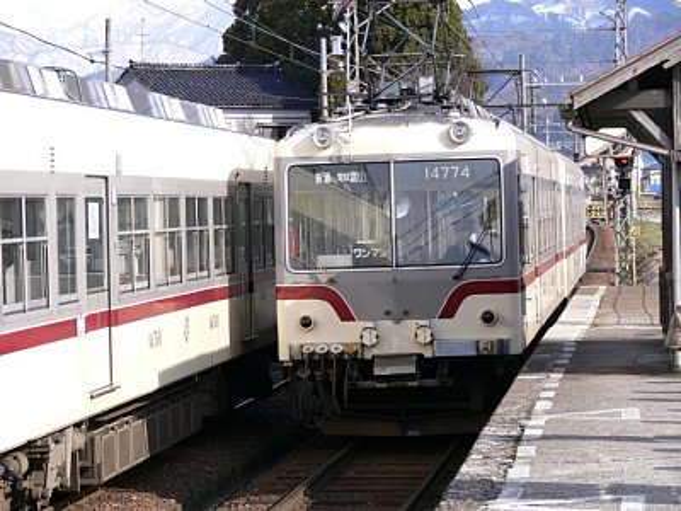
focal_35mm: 131
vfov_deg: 11.3
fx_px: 2577
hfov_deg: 15.1
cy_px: 256
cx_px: 340
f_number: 4.5
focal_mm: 27.7
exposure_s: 1/400
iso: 100
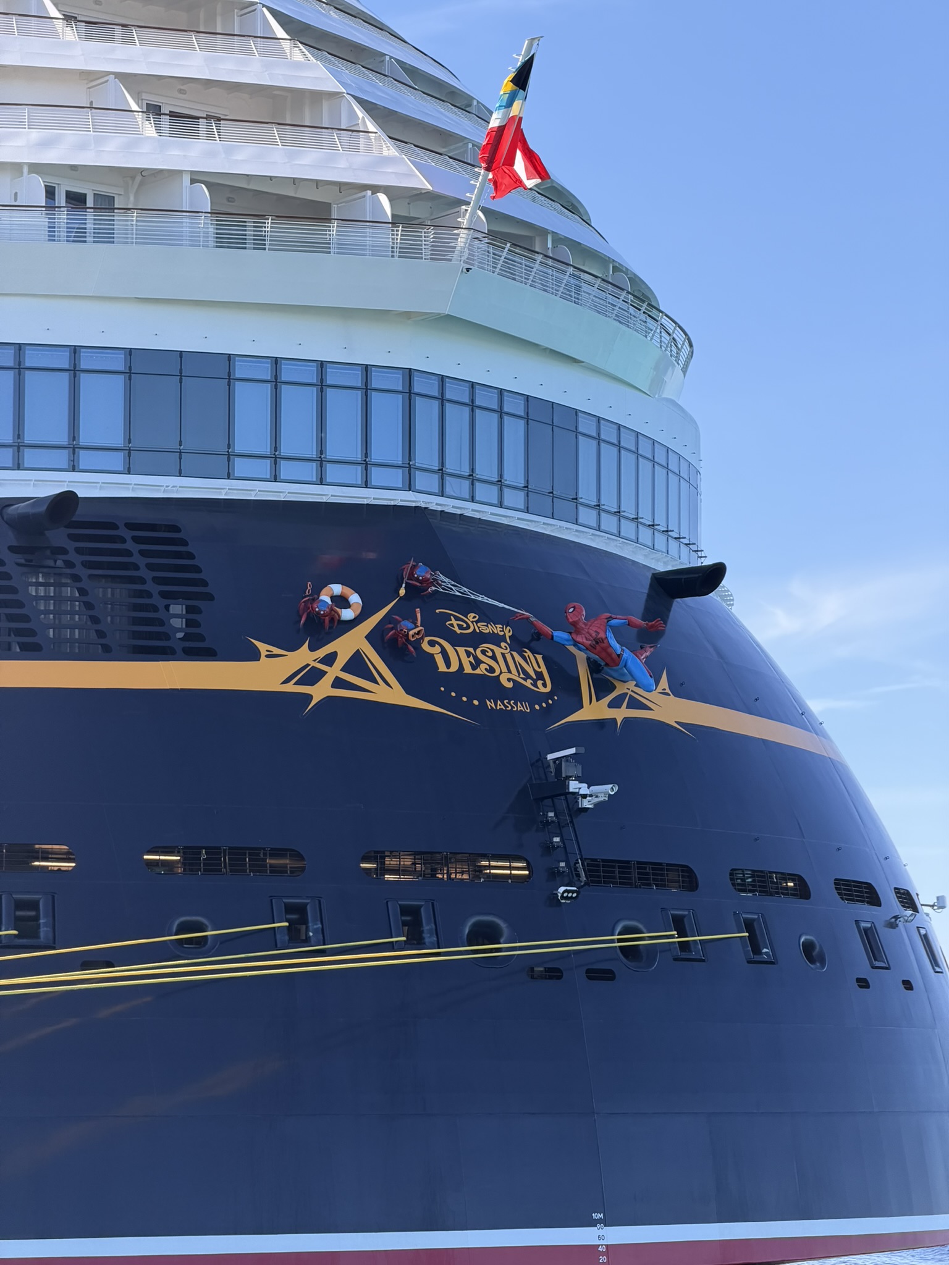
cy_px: 632
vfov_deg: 19.6
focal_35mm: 100
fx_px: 3655
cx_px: 474
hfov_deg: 14.8
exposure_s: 1/631
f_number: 2.8
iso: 50
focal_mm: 16.89
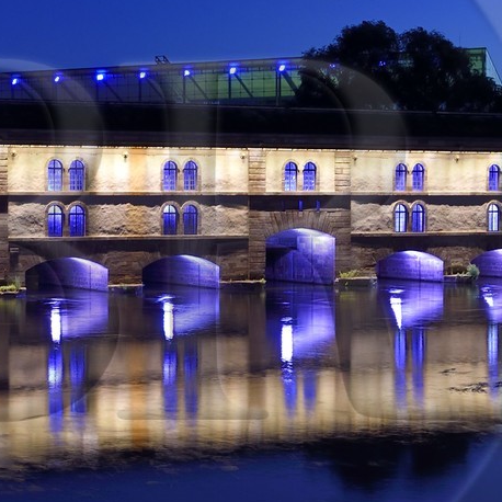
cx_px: 142
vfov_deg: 18.3
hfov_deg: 18.2
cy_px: 242
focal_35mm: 95
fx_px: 1559
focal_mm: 32
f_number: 7.1
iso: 250
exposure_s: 2
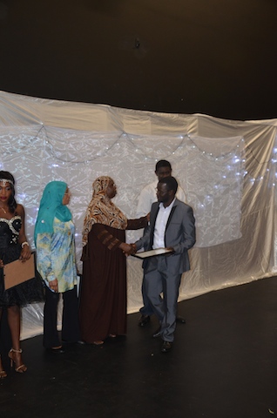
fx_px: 522
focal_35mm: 45
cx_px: 138
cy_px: 209
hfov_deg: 29.7
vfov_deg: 43.7
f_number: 4.2
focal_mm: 30
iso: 800
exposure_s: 1/60
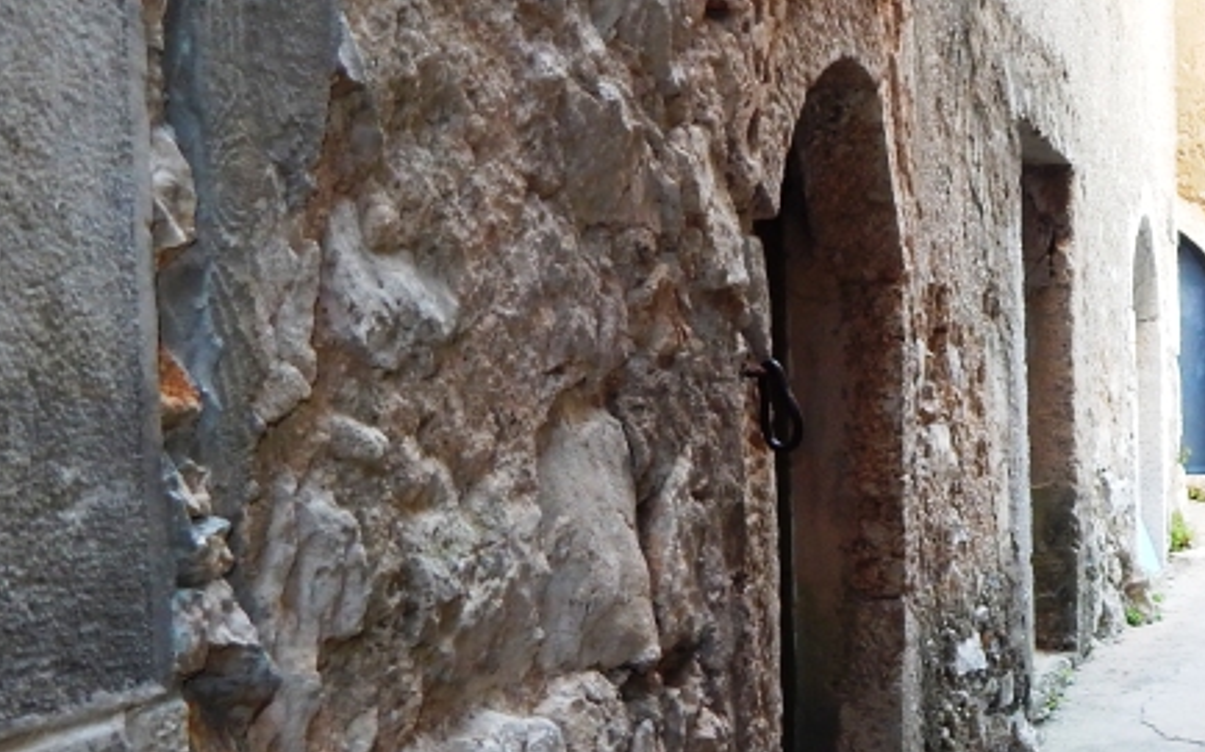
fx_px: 1806
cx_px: 1244
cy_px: 480
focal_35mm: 55
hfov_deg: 33.3
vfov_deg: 23.5
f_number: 3
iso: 180
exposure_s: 1/30
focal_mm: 4
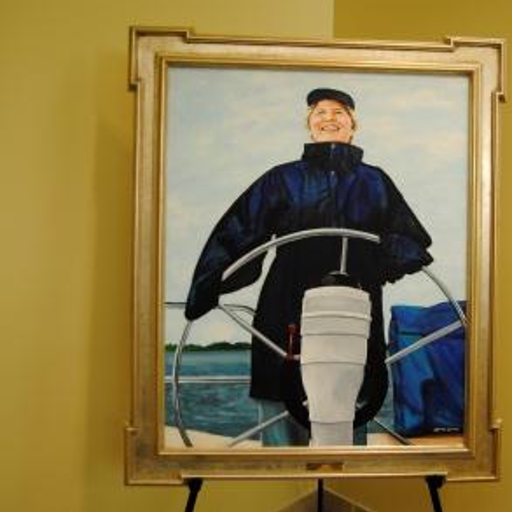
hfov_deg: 38.8
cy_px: 252
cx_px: 336
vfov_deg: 39.2
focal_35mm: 43
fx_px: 720
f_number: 3.5
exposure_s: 1/30
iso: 250
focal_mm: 22
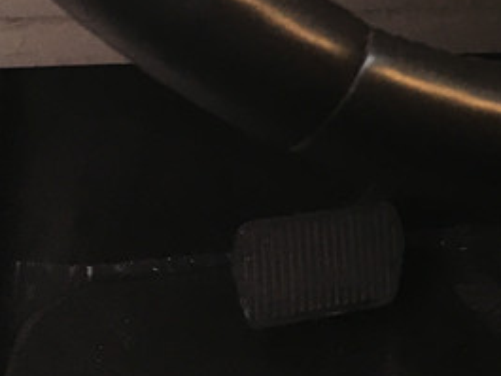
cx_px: 804
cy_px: -266
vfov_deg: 13.3
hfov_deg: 17.0
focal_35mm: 102
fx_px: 1477
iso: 80
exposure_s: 1/33
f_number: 2.2
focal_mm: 4.15
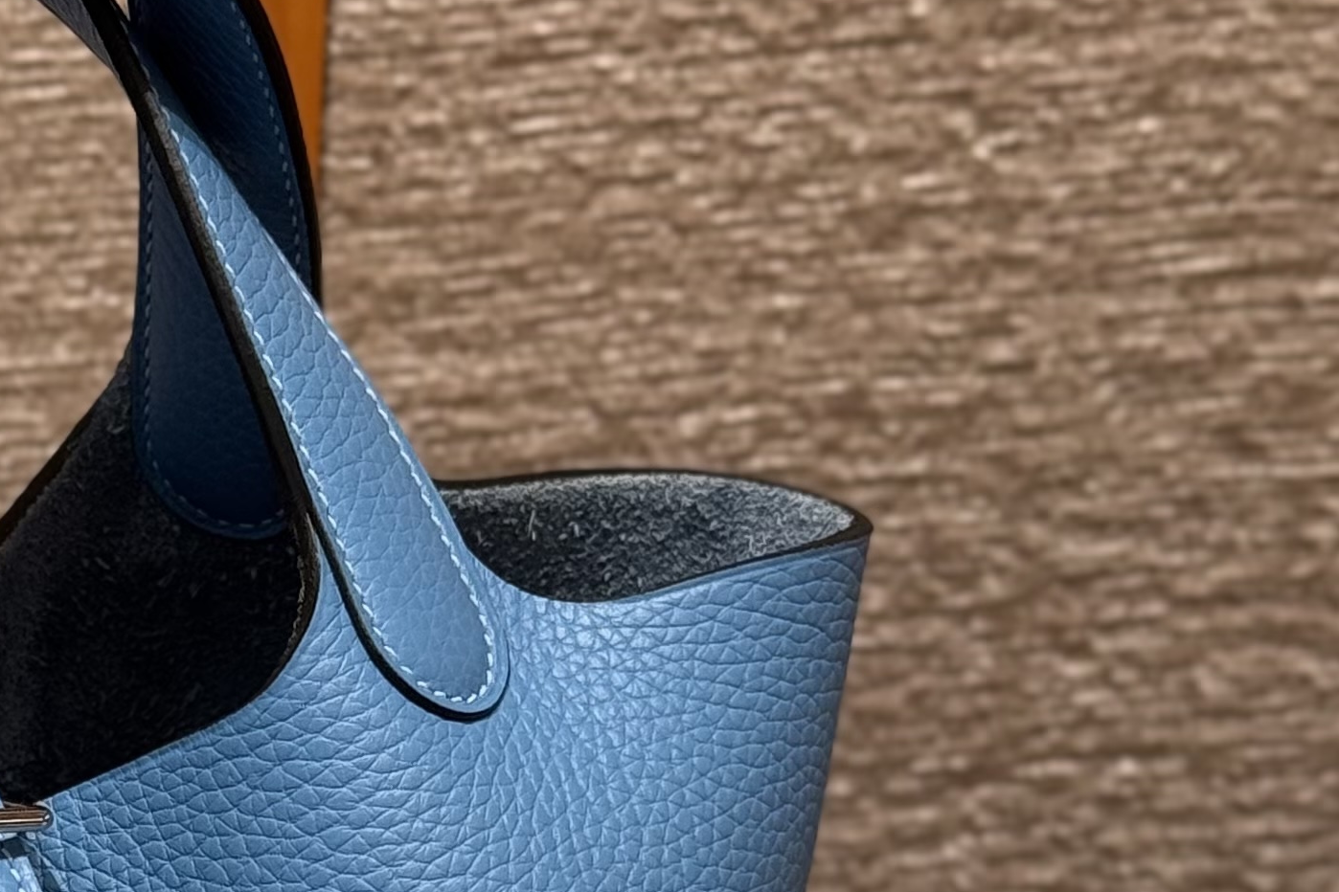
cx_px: -17
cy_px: 983
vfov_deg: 9.4
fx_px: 5356
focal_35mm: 144
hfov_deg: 14.0
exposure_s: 1/50
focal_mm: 6.76
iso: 50
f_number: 1.78
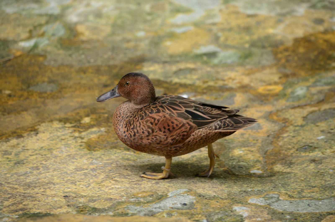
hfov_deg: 9.8
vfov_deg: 6.5
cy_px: 111
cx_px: 168
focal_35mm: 210
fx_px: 1950
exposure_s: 1/200
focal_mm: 140
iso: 320
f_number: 4.8
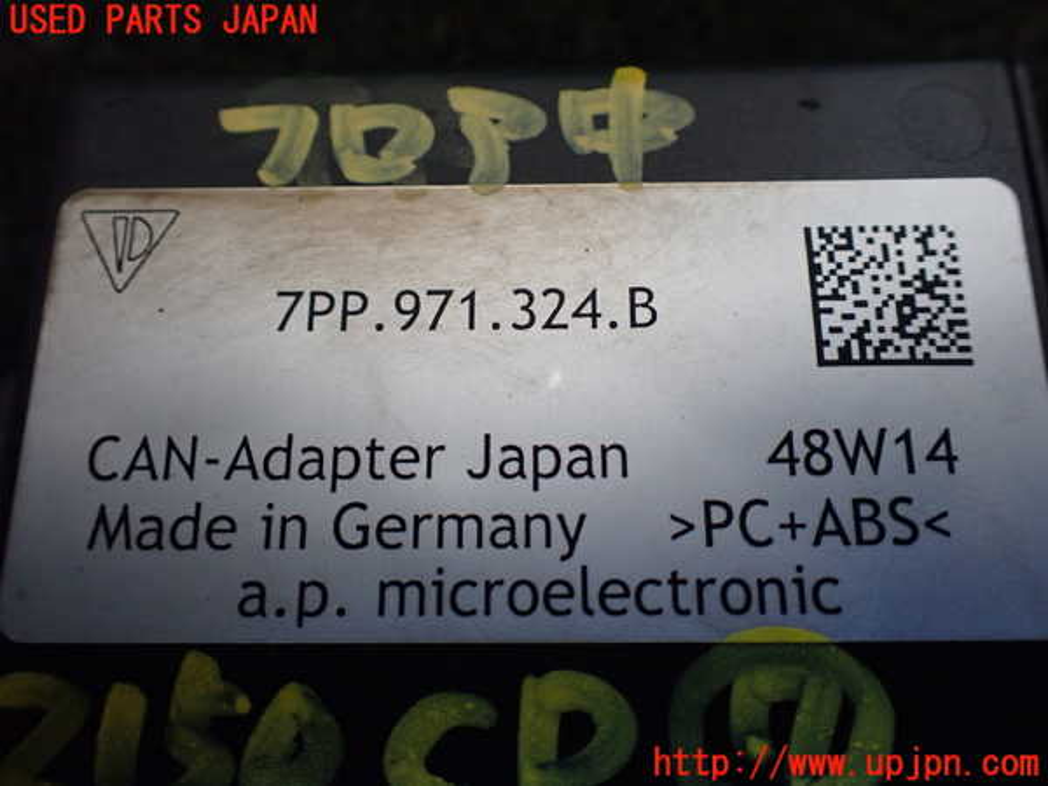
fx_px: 908
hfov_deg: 60.0
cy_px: 393
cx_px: 524
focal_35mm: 30
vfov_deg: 46.8
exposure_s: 1/125
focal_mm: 5.4
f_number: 2.3
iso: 400
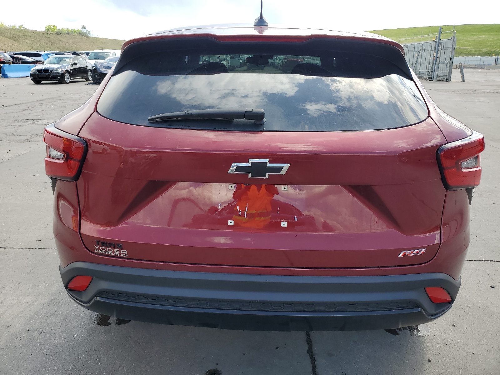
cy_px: 188
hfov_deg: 67.3
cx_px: 250
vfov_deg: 53.1
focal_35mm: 26
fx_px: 376
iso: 50
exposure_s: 1/1111
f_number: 1.5
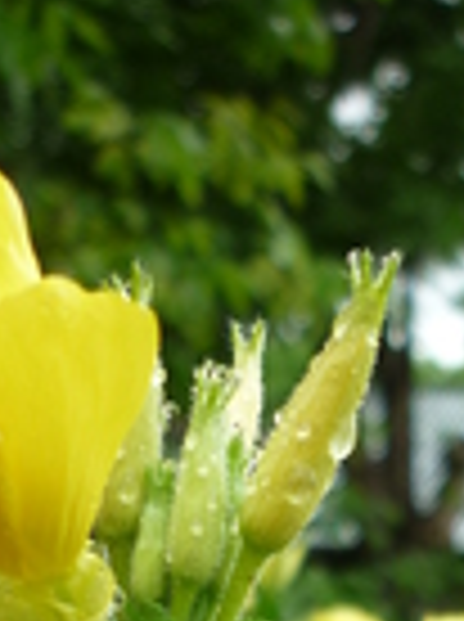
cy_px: 904
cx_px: 203
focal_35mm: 108
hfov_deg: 13.7
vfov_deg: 16.7
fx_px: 1936
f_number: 2.8
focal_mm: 5.5
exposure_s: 1/160
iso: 80
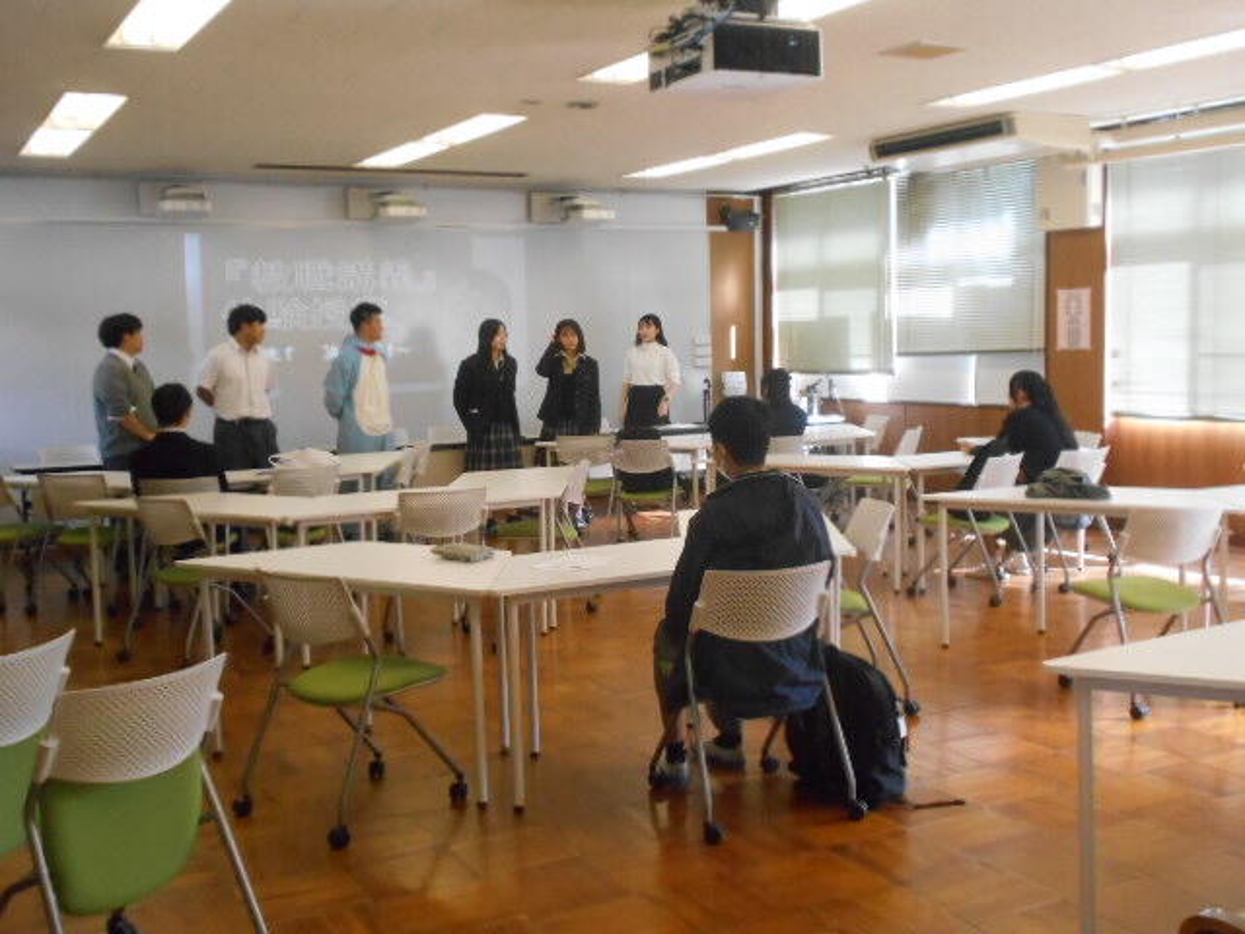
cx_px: 622
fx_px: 1403
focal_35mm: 39
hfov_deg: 47.9
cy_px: 467
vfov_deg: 36.8
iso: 800
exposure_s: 1/160
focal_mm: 6.7
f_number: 3.9
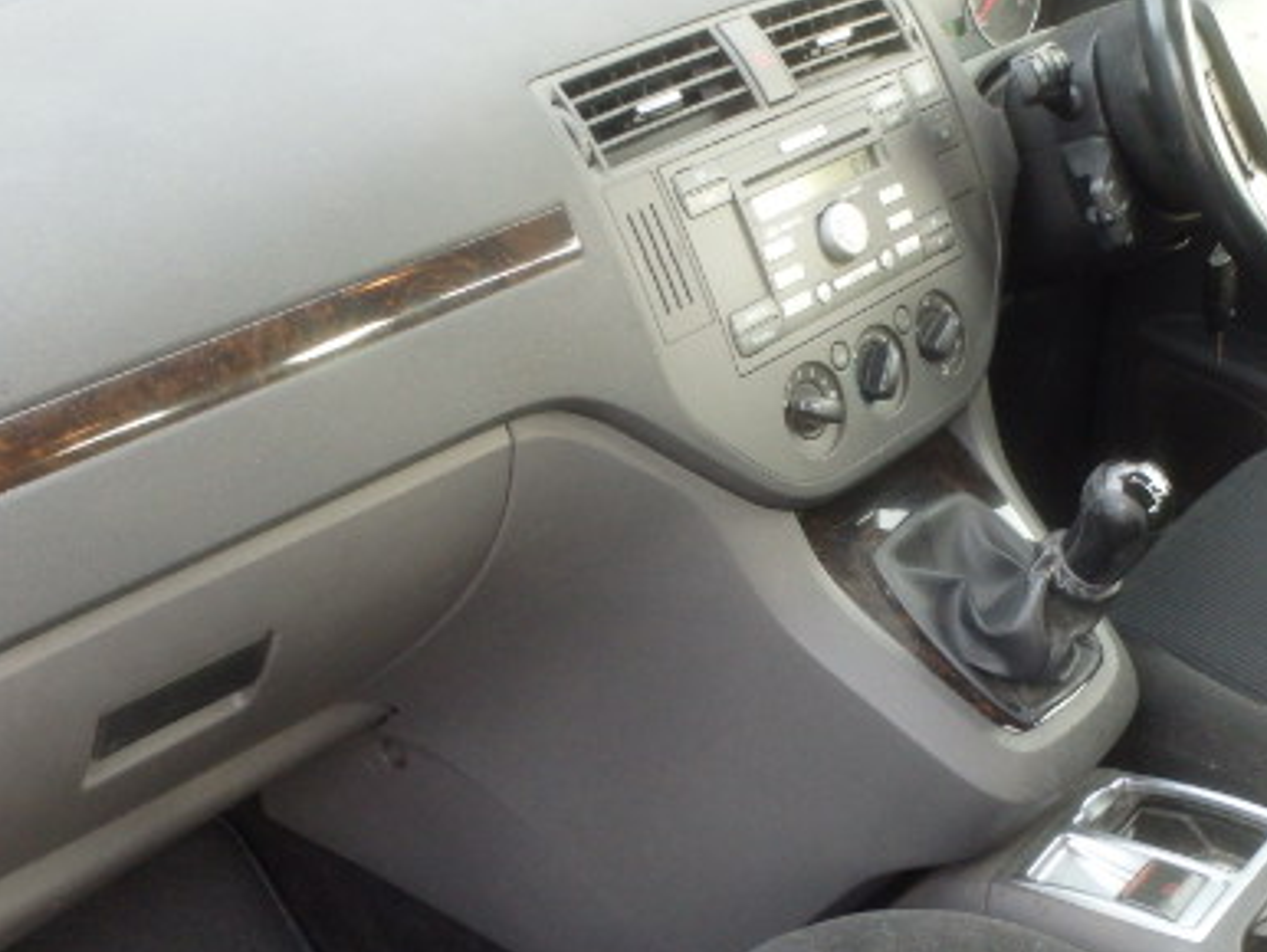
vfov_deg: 27.5
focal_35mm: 53
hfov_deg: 36.1
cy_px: 515
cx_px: 729
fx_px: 1941
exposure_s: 1/30
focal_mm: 5.7
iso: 400
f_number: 4.2
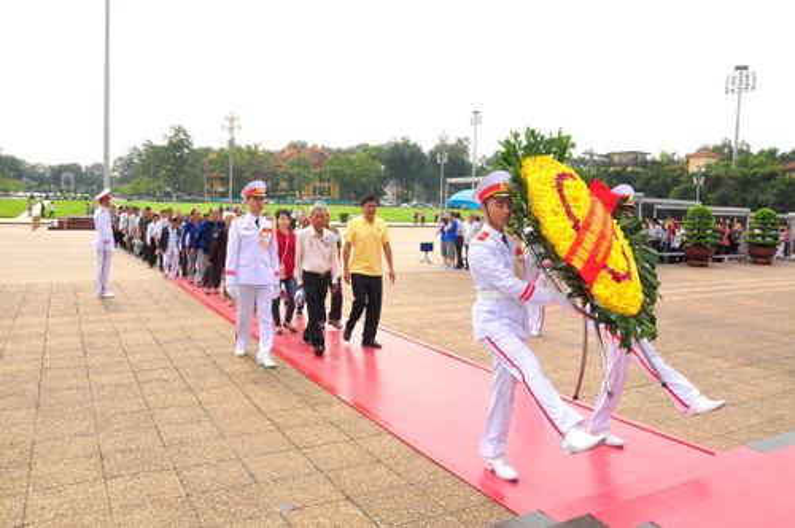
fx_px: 595
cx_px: 398
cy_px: 264
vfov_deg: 47.8
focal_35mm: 27
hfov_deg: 67.4
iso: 400
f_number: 16
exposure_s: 1/200
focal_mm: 18
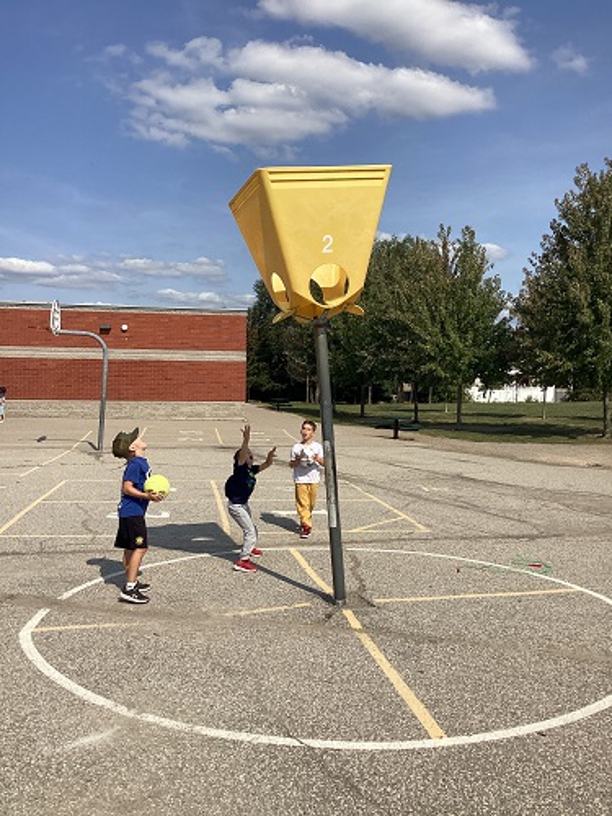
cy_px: 408
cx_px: 306
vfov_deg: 58.4
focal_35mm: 31
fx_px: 731
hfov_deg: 45.4
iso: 25
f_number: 2.4
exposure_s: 1/2632
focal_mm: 3.3
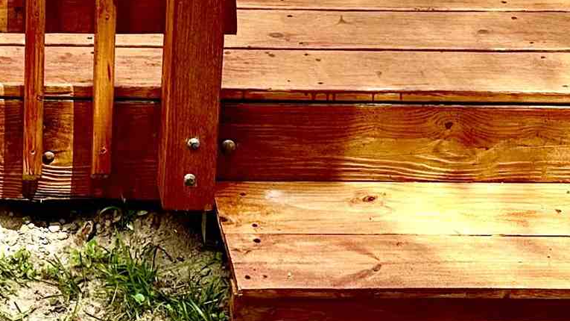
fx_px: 1587
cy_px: -519
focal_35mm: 105
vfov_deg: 9.8
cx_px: -37
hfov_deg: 19.6
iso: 80
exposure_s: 1/2469
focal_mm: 6.86
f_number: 1.78
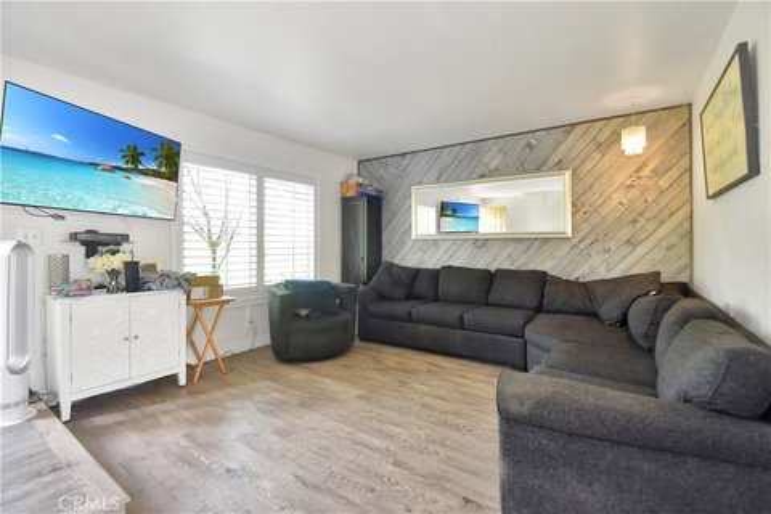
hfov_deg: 100.4
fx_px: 321
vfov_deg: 77.3
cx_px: 386
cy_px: 257
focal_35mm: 15
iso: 640
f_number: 4
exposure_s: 1/60
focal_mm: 10
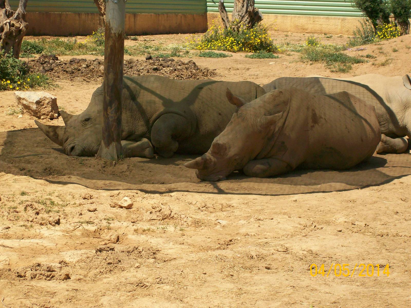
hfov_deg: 18.2
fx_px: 1282
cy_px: 154
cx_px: 206
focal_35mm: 108
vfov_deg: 13.7
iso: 80
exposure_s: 1/771
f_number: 4.8
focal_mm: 18
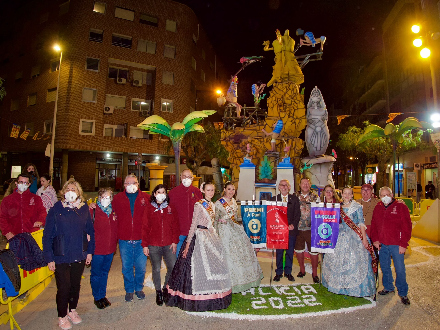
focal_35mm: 16
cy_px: 165
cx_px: 220
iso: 200
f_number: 4
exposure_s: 1/25
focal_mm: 8
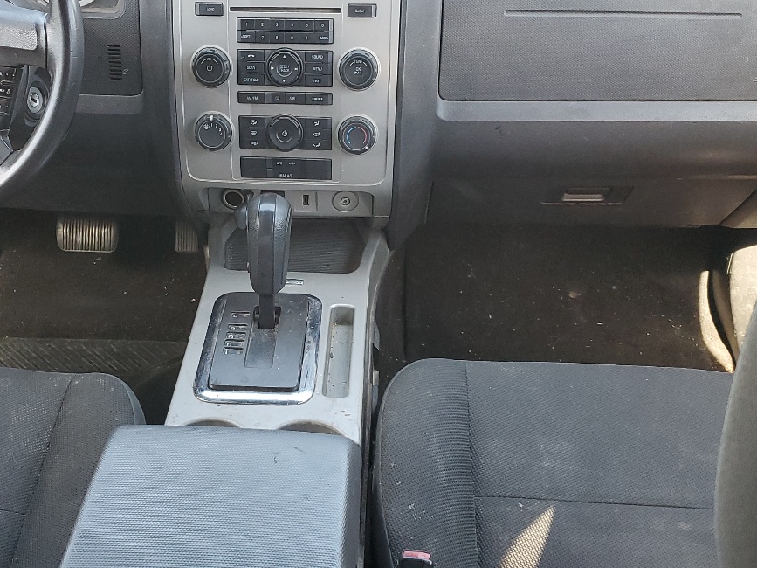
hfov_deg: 39.4
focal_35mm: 48
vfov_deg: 30.2
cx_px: 286
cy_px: 308
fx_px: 1050
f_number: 1.5
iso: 98
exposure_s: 1/120
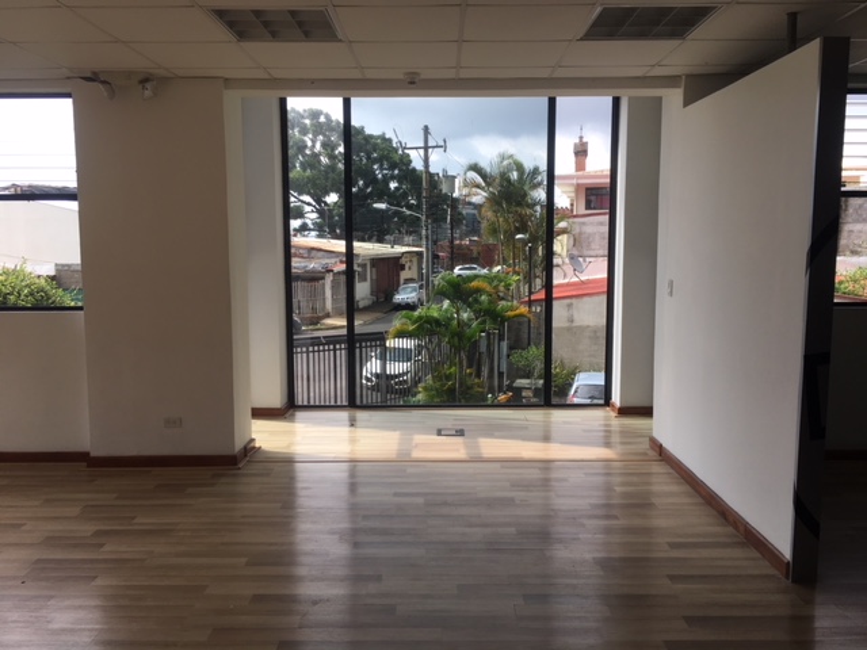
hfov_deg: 61.7
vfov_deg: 48.2
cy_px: 325
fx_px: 726
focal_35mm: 29
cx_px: 434
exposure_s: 1/124
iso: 25
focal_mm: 4.15
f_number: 2.2
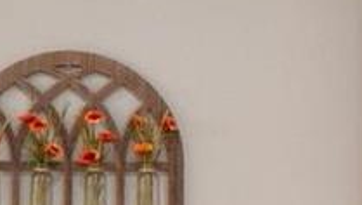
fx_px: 1230
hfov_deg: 16.6
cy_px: 292
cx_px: 55
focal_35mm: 128
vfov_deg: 9.3
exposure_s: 1/4
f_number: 7.1
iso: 400
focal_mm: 8
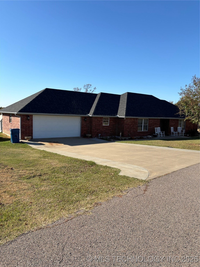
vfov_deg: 67.3
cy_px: 134
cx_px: 100
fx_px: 200
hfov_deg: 53.1
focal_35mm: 26
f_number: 1.6
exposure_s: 1/2778
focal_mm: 5.96
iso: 50
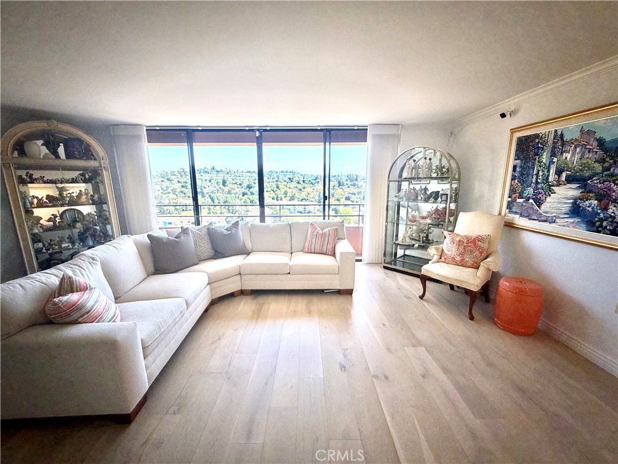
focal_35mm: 14
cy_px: 232
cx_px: 309
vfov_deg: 85.7
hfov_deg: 102.1
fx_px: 250
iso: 250
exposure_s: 1/120
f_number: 2.2
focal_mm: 2.22
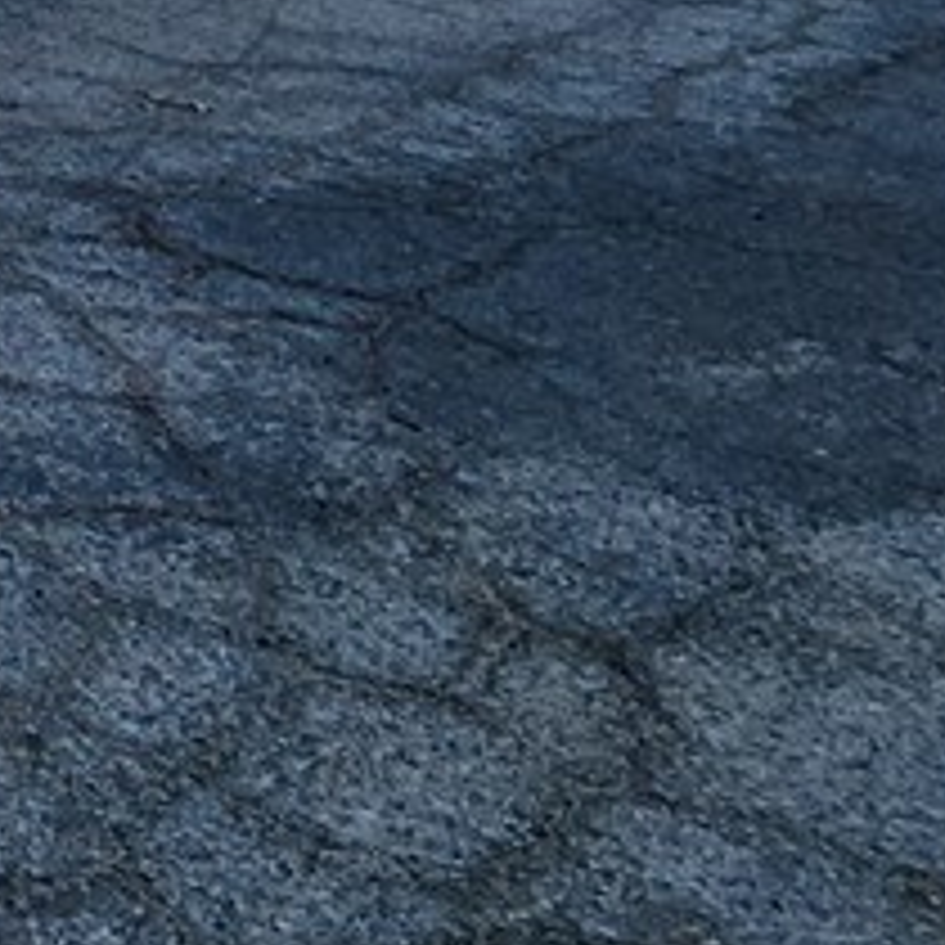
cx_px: -1220
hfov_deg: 16.2
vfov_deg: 22.7
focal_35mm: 56
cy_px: -594
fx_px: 1730
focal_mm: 2.2
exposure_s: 1/907
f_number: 2.2
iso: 50
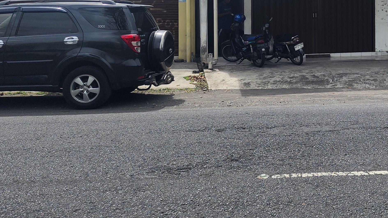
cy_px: 12
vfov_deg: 22.0
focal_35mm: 53
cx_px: 351
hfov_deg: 36.6
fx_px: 545
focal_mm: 6.4
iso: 12
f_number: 1.8
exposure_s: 1/1874
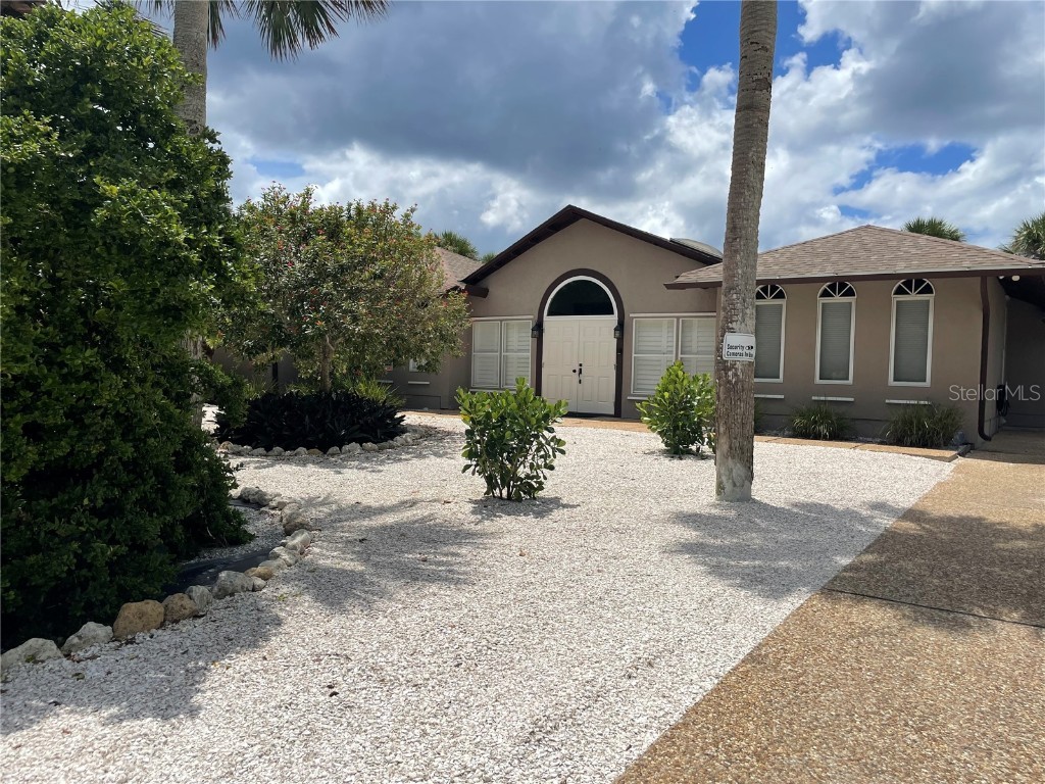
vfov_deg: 53.1
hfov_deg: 67.3
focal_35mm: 26
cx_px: 522
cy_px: 392
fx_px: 785
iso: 32
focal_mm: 4.2
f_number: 1.6
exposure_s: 1/7299
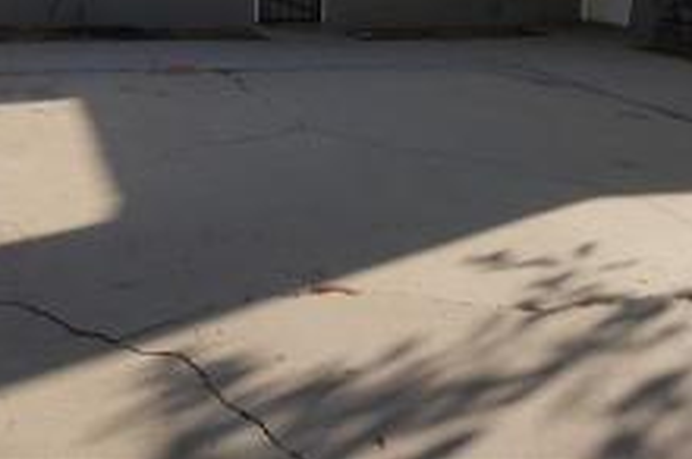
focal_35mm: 41
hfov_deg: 45.8
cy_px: -9
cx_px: 173
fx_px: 787
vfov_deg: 30.1
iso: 125
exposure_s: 1/2000
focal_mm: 7.6
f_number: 2
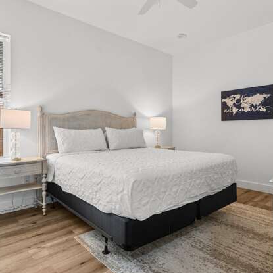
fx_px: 196
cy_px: 132
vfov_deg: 69.6
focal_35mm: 22
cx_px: 132
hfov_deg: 69.6
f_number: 8
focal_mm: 14
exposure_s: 1/1.67
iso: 400
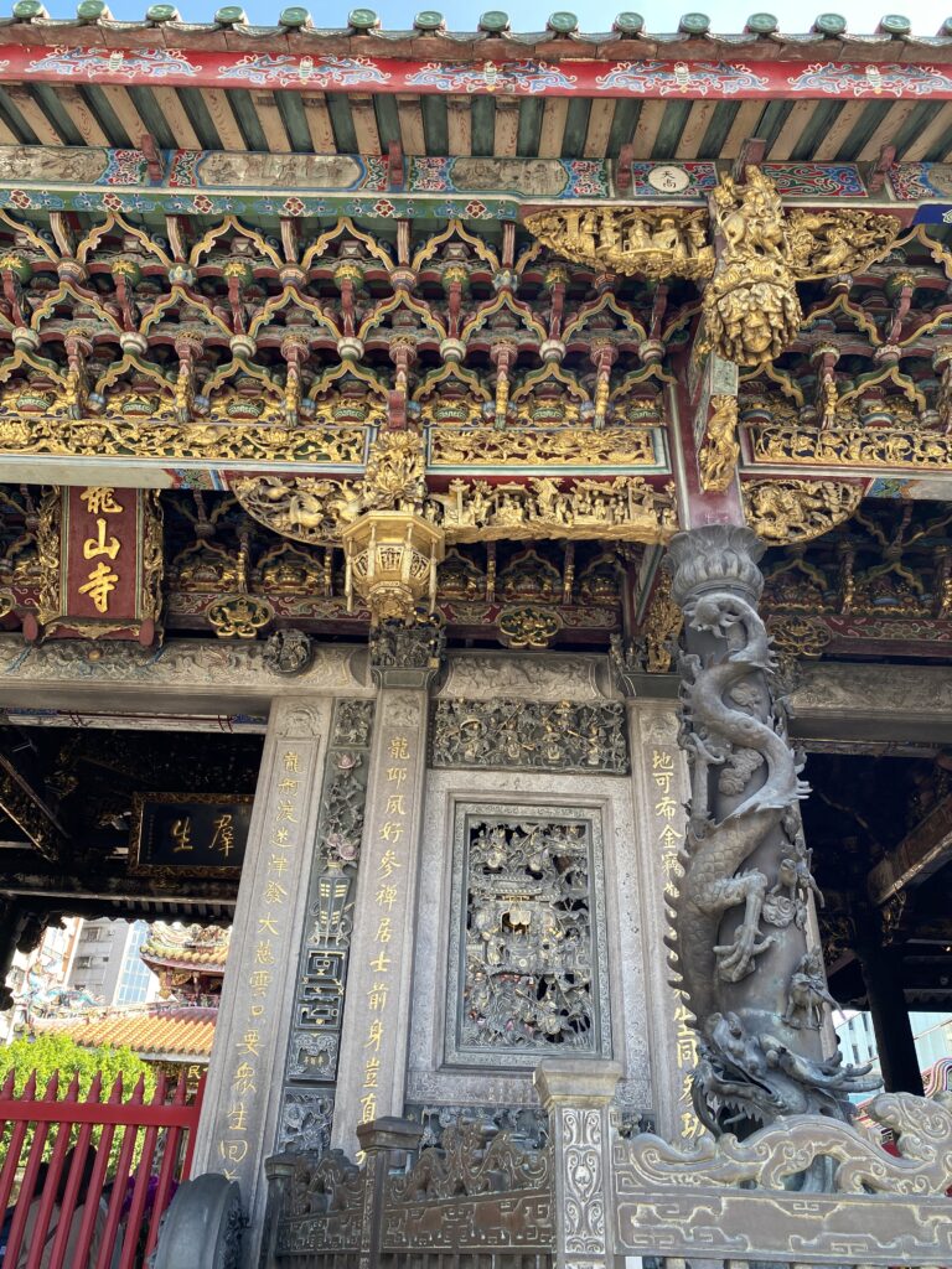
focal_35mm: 26
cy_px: 634
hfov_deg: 53.1
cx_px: 476
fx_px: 953
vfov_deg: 67.3
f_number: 1.8
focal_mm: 4.25
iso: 32
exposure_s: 1/144
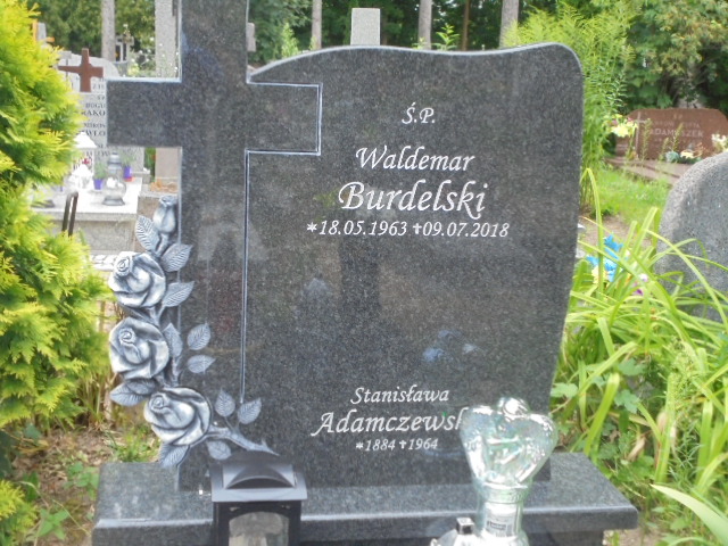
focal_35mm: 49
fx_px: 1031
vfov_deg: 29.7
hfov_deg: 38.9
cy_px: 273
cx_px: 364
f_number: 4.8
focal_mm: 8.9
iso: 400
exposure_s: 1/30
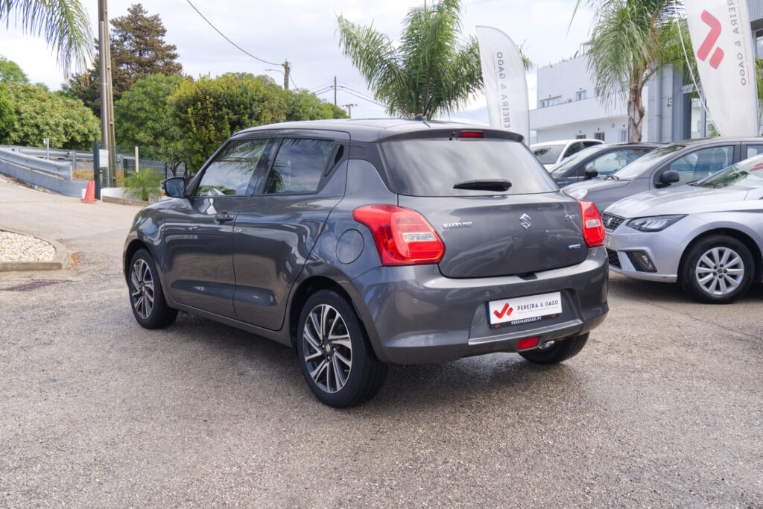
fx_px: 784
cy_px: 254
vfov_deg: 36.0
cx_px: 382
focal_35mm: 37
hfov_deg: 51.9
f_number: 9
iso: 160
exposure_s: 1/100
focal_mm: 24.9
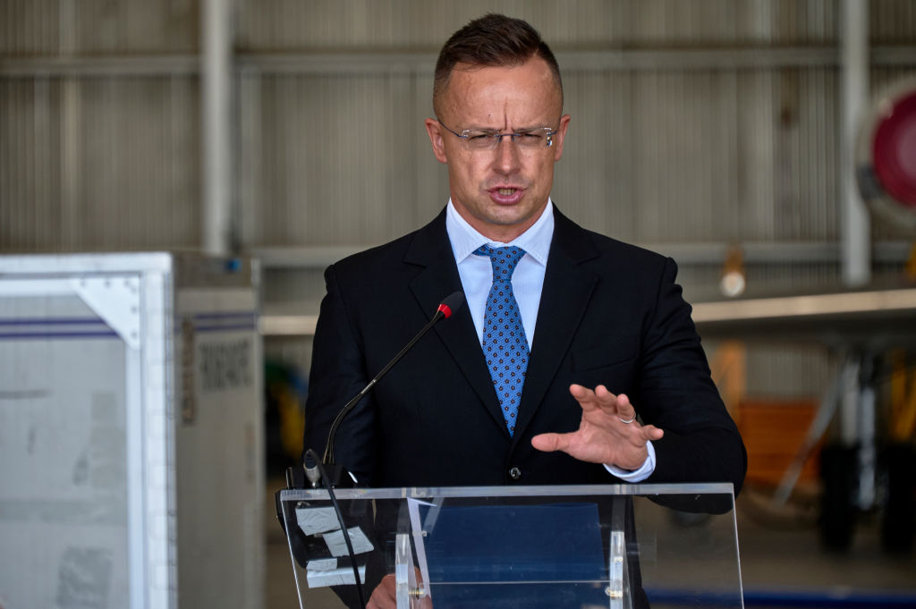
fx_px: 7627
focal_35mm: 300
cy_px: 304
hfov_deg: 6.9
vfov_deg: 4.6
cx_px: 458
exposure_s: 1/500
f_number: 7.1
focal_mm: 300
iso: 1400
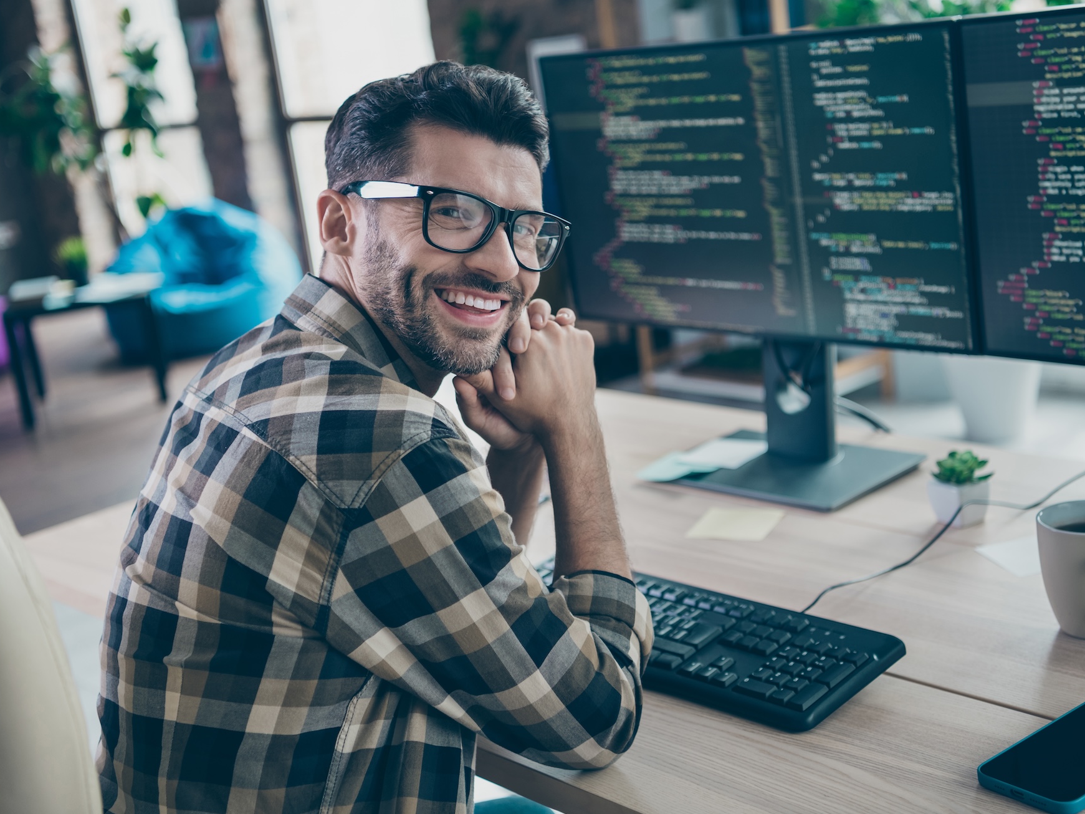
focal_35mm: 53
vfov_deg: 27.5
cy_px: 412
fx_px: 1661
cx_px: 535
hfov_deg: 36.2
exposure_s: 1/80
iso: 500
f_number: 2.8
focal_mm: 48
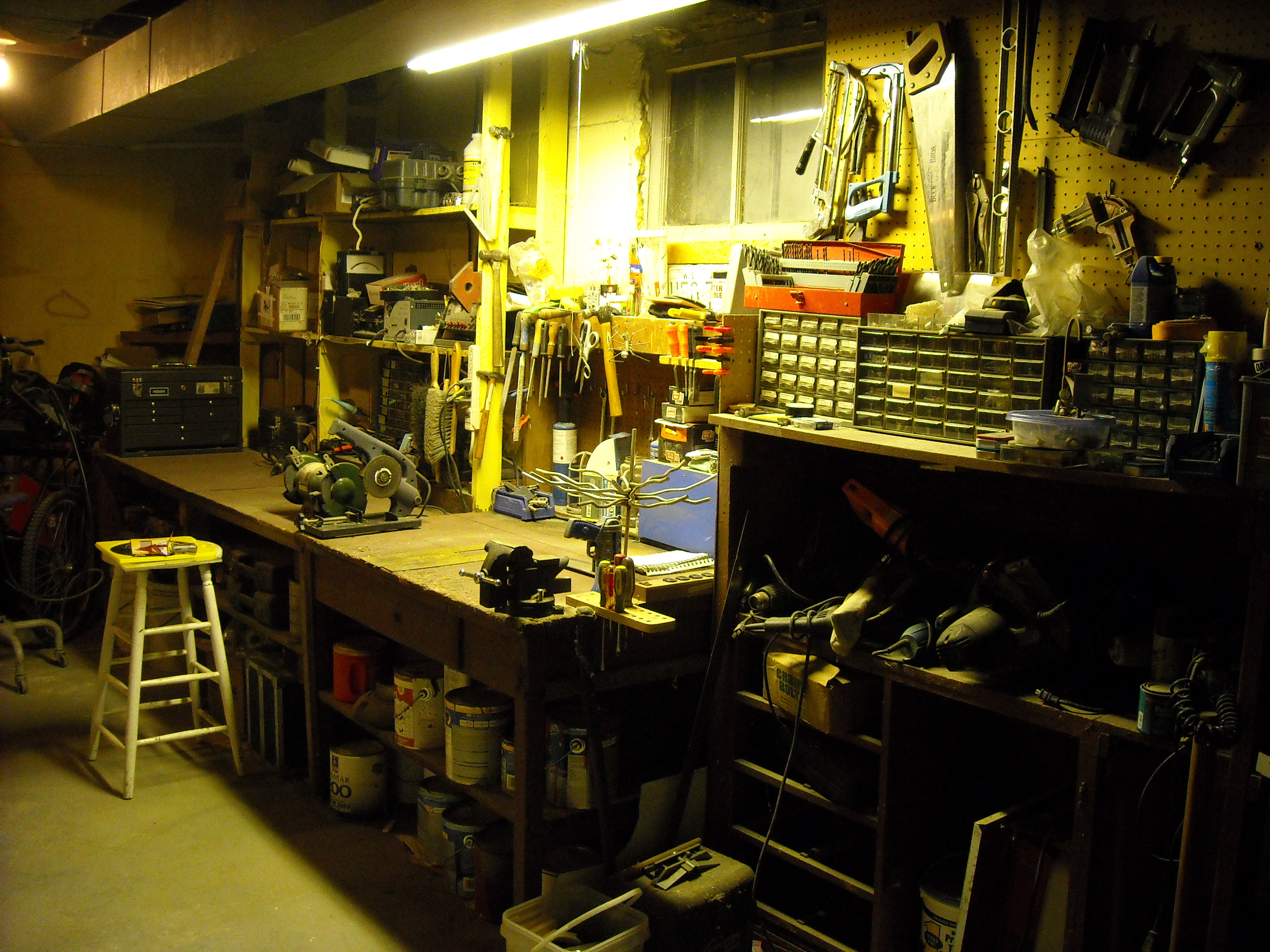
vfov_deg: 40.7
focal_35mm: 35
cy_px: 476
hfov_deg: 52.6
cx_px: 635
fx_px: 1284
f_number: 2.8
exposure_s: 1/14
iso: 400
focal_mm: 5.7
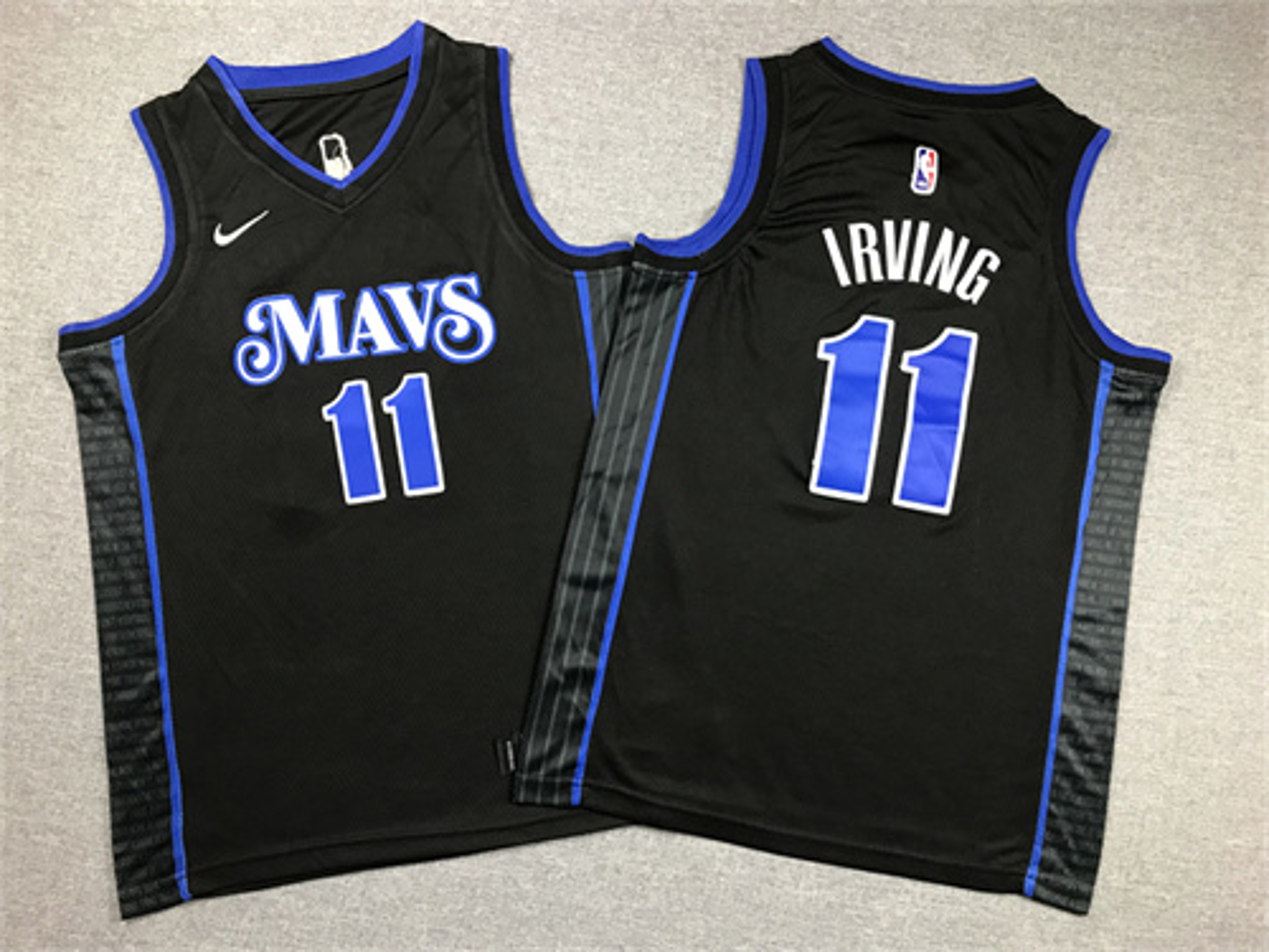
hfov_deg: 63.4
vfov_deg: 49.7
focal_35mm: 28
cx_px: 634
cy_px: 476
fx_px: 1026
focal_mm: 3.99
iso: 32
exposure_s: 1/33
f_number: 1.8
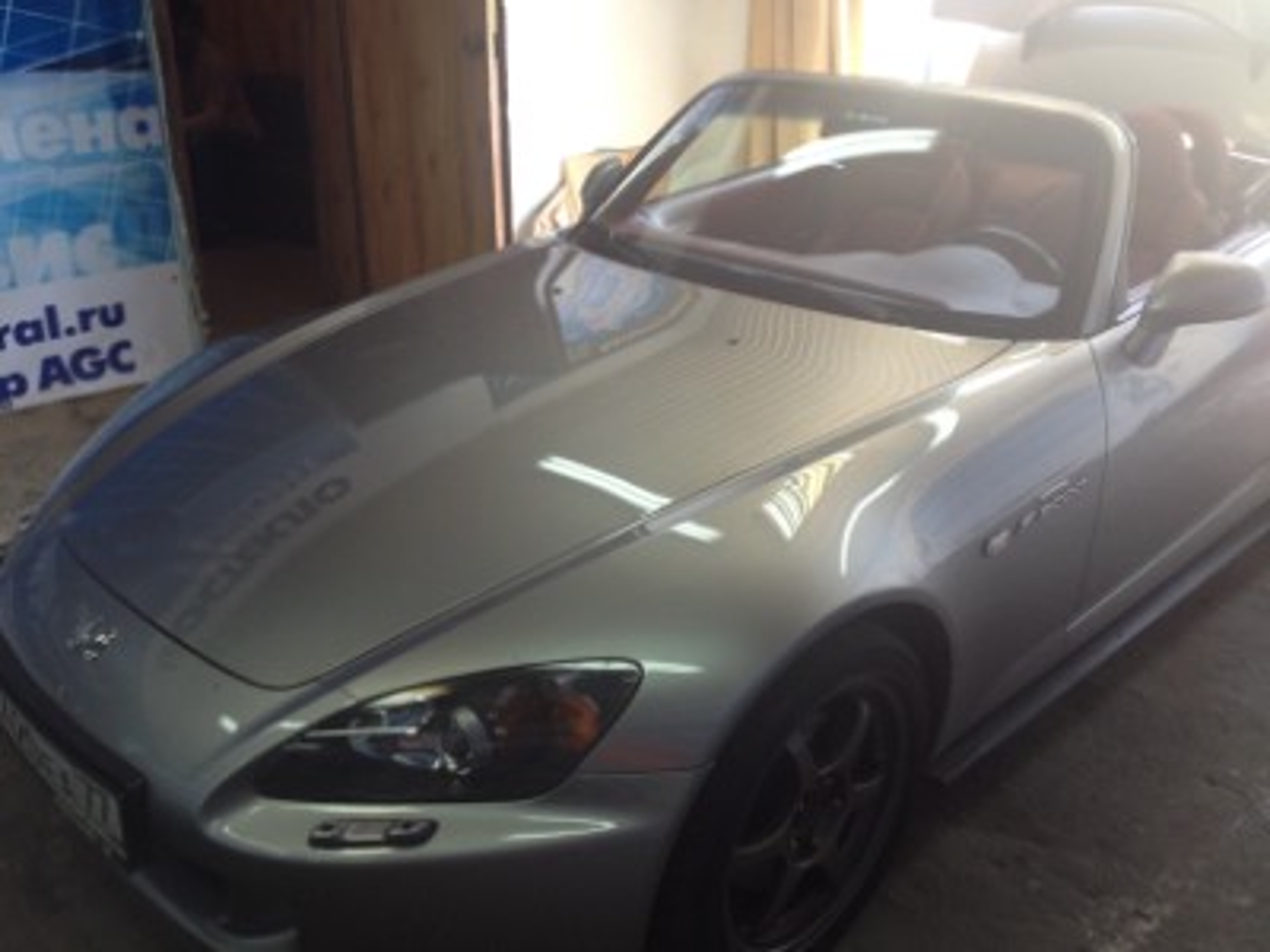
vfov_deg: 40.7
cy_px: 476
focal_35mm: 35
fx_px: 1284
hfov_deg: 52.6
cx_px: 635
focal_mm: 4.28
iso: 50
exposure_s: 1/40
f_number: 2.4
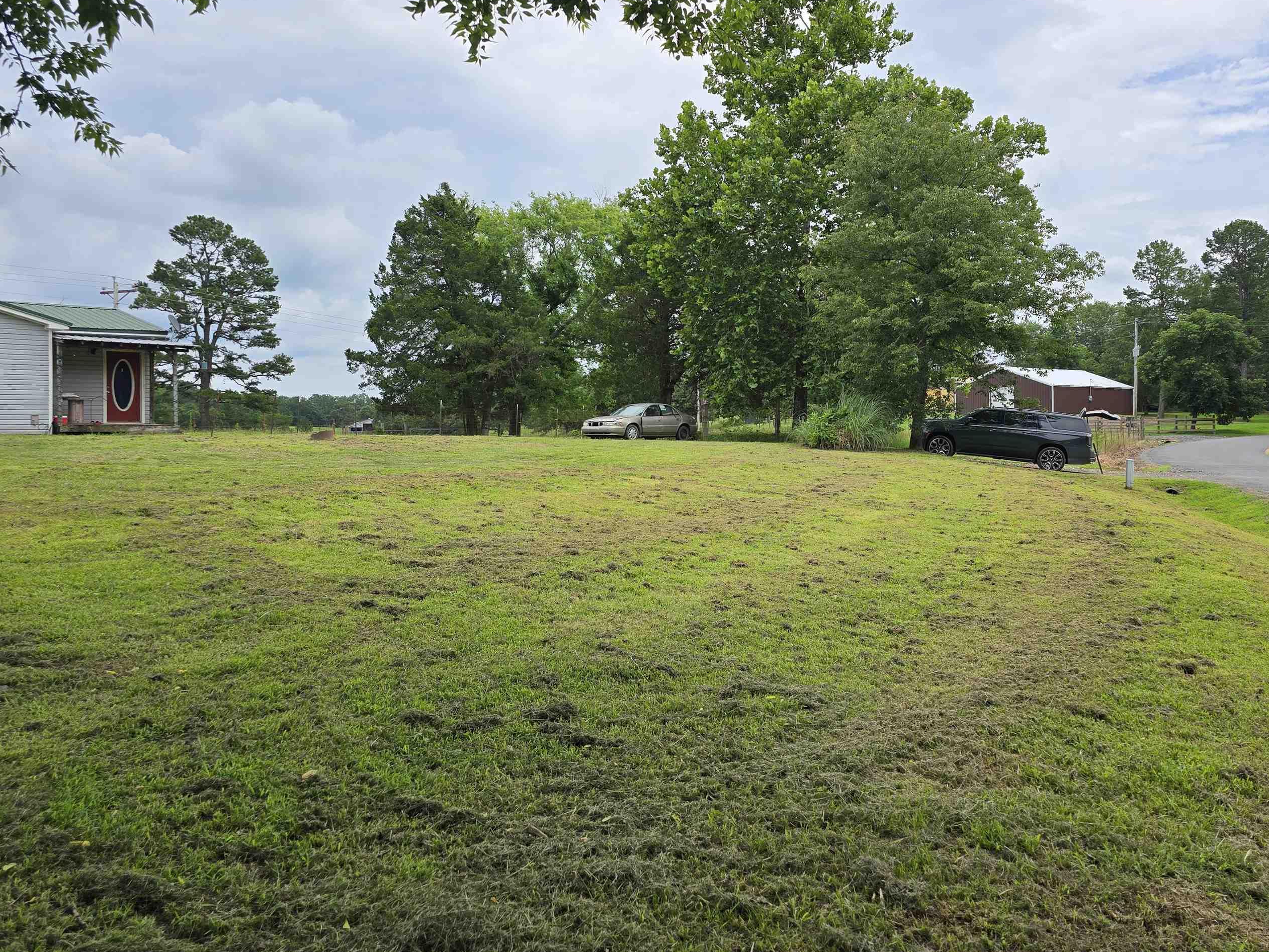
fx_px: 1027
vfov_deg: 49.5
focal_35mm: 28
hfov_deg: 63.3
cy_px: 395
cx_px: 692
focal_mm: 6.3
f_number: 1.7
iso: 12
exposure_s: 1/794
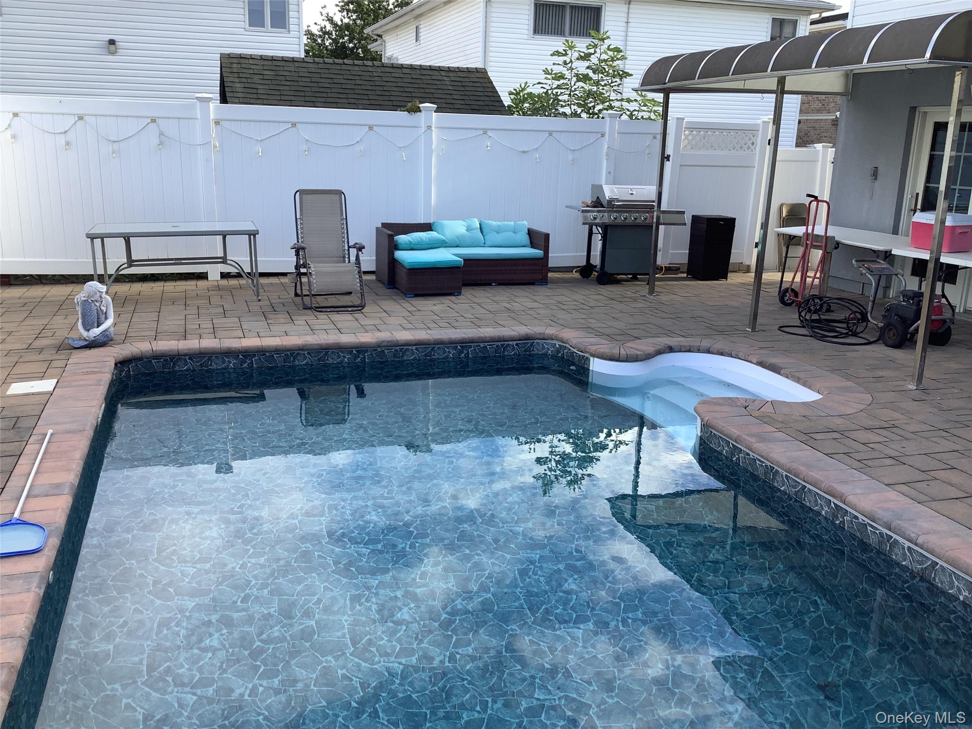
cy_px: 364
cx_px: 486
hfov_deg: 58.4
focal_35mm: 31
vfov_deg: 45.4
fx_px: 870
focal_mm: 3.3
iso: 25
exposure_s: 1/259
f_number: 2.4
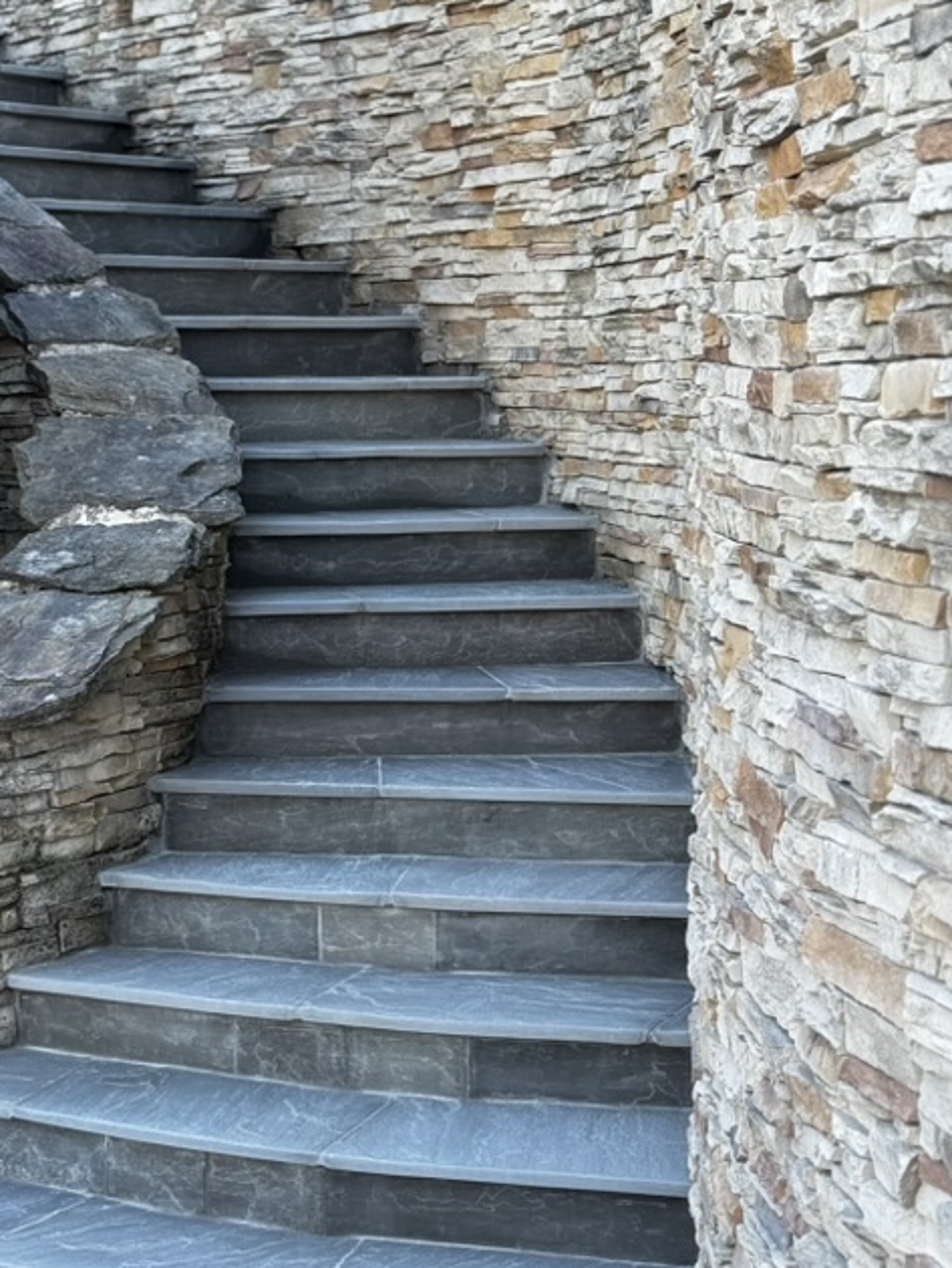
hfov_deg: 18.8
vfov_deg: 25.0
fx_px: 2858
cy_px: 660
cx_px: 248
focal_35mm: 78
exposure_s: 1/253
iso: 64
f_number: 1.78
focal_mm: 6.76
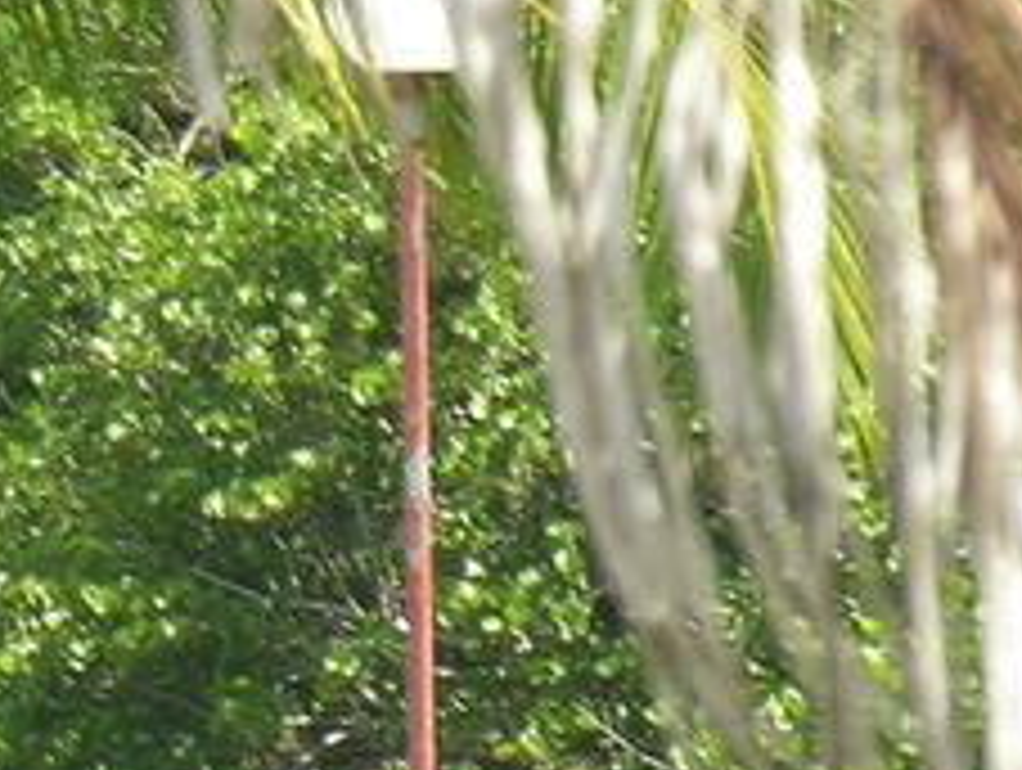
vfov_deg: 1.9
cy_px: 939
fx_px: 23036
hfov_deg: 2.5
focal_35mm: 779
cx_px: -252
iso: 50
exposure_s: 1/78
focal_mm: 64.5
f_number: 5.6
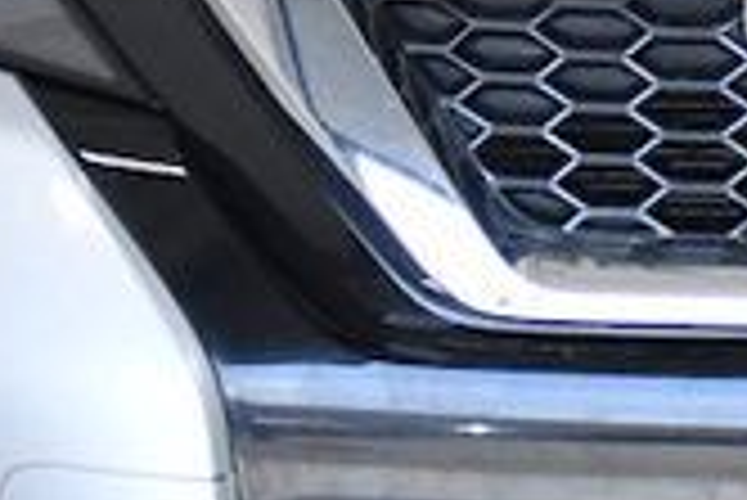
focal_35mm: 296
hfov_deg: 6.9
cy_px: -331
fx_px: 6147
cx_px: 878
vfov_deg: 4.6
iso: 2500
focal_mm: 32
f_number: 3.5
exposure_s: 1/4000
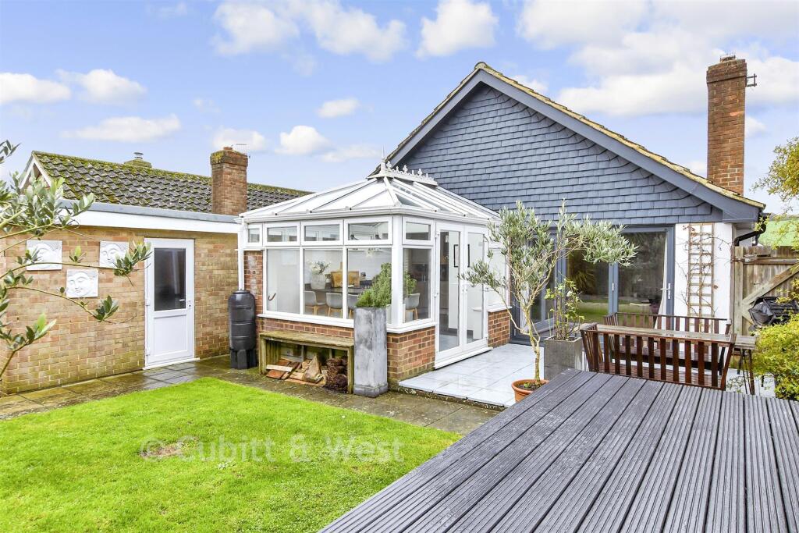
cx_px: 400
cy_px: 266
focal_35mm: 21
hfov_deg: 81.2
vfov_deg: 59.5
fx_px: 466
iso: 200
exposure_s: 1/100
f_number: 8
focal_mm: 14
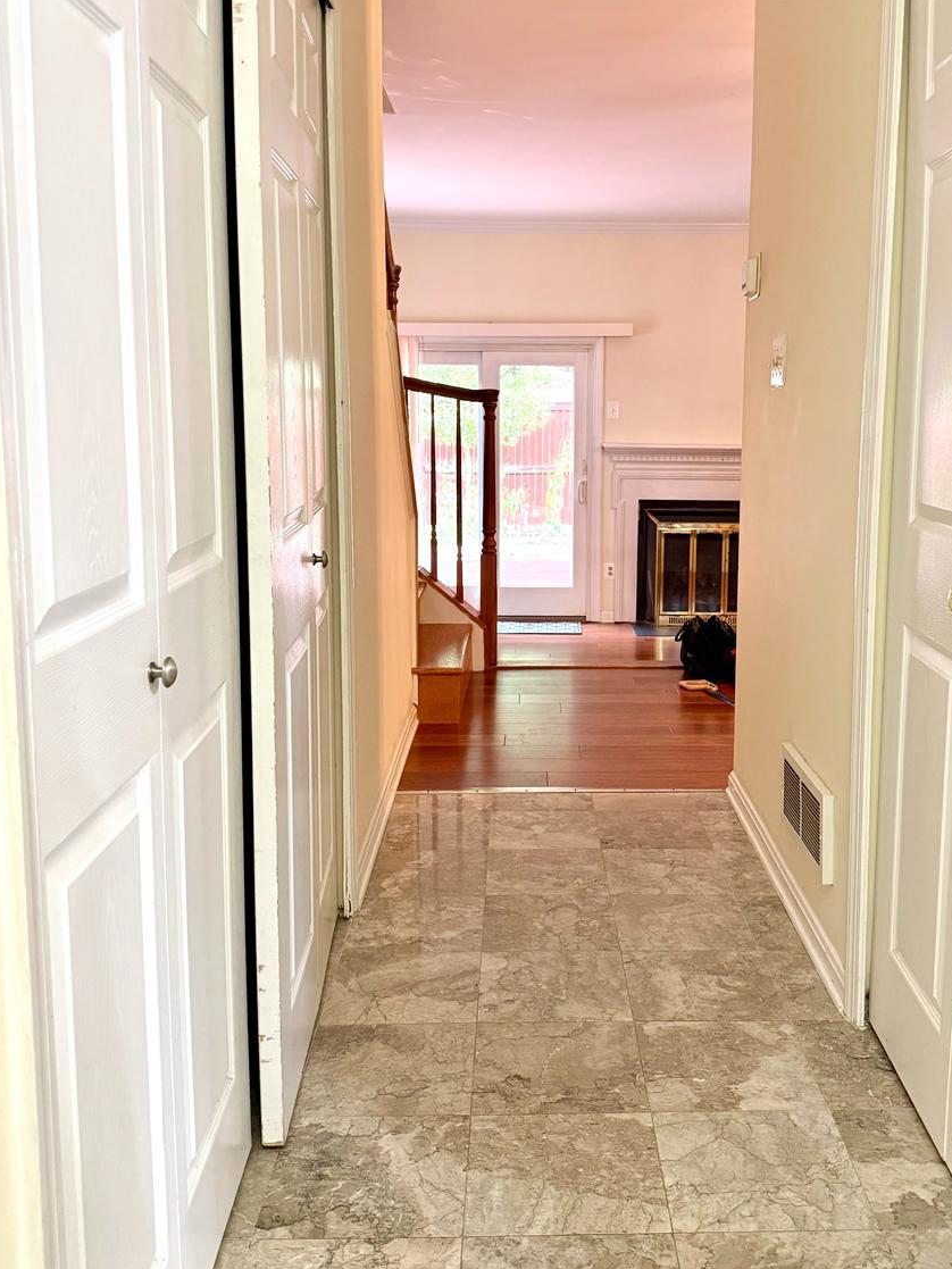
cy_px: 561
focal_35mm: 33
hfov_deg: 42.8
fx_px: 1210
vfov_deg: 55.2
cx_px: 551
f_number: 1.78
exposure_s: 1/60
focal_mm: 6.76
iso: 500
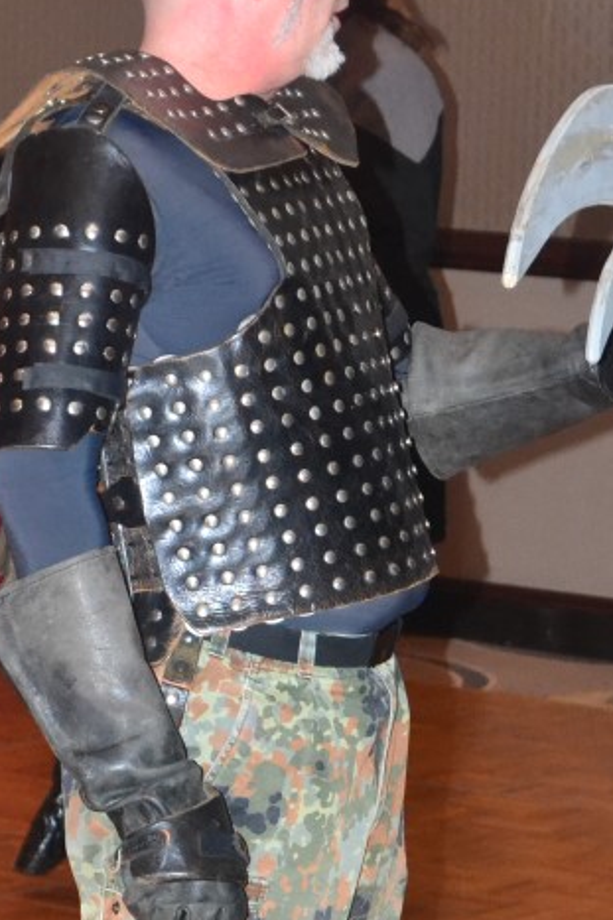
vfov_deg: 11.1
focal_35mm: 185
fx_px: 4728
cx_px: 329
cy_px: 735
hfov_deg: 7.4
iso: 3200
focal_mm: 50
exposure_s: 1/60
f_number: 7.1
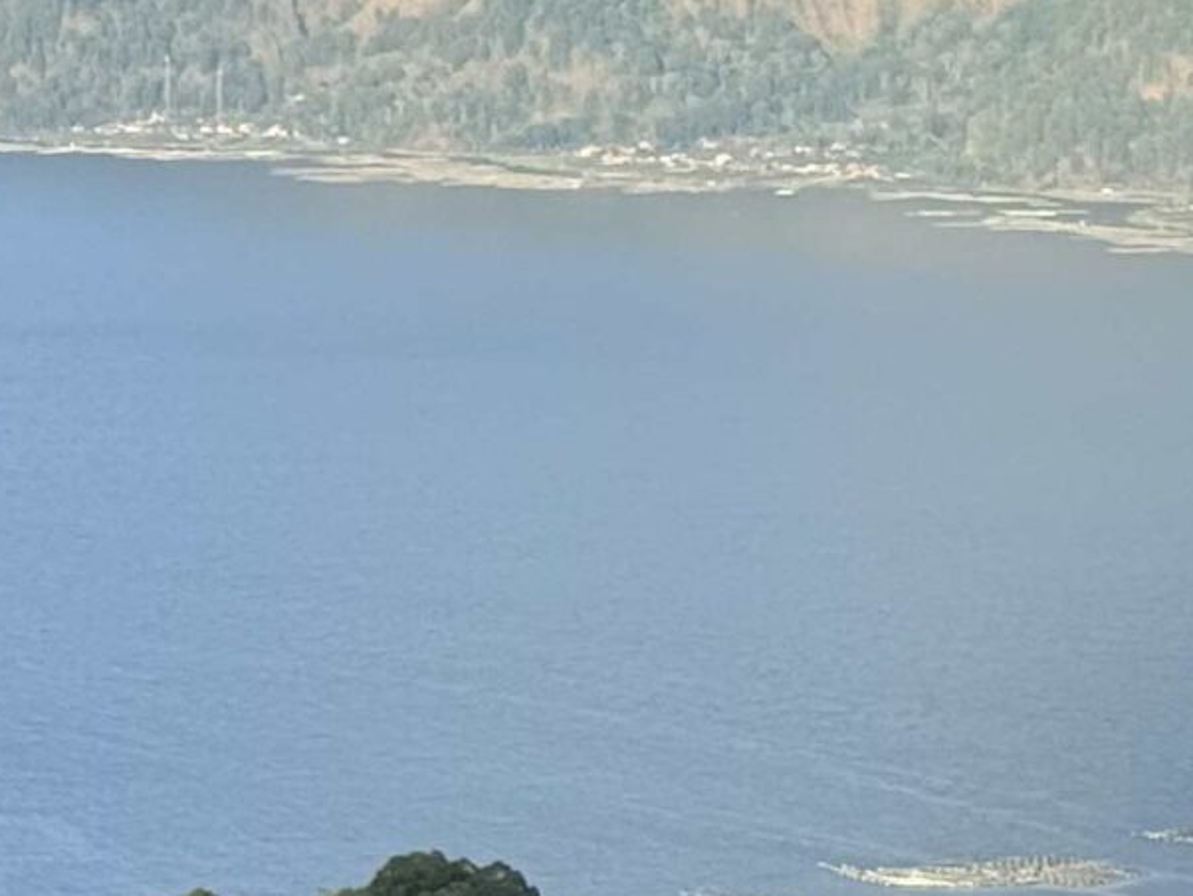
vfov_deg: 7.3
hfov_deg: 9.3
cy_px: 252
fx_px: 7033
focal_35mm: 204
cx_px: 2099
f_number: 1.78
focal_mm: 6.76
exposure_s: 1/3891
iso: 80
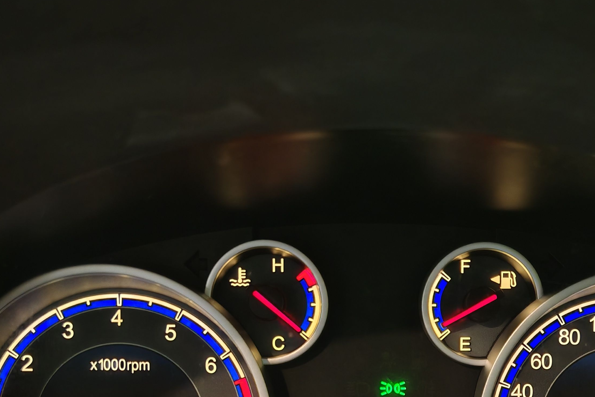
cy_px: 388
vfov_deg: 24.9
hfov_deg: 37.9
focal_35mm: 52
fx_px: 859
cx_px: 372
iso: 160
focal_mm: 6.83
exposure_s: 1/33
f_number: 1.4
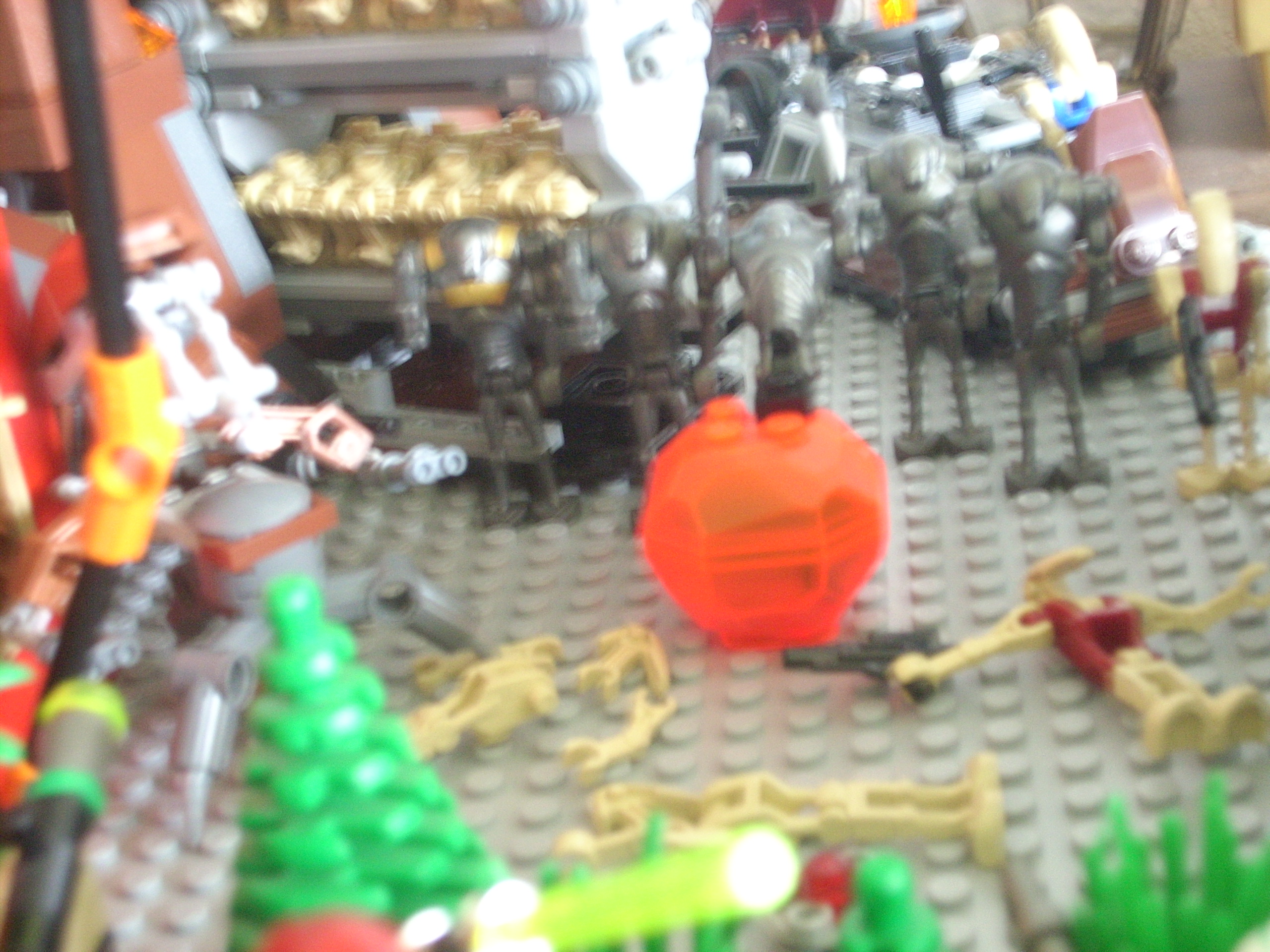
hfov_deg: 29.8
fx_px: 2385
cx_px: 635
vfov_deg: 22.6
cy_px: 476
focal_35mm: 65
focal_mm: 10.7
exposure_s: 1/4
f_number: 3.8
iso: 248
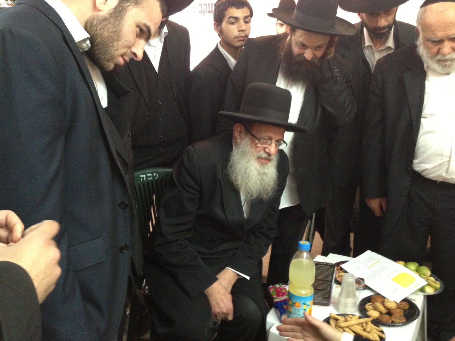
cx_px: 228
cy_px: 170
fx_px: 434
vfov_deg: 42.9
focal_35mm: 33
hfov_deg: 55.4
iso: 400
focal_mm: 4.13
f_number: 2.4
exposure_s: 1/17
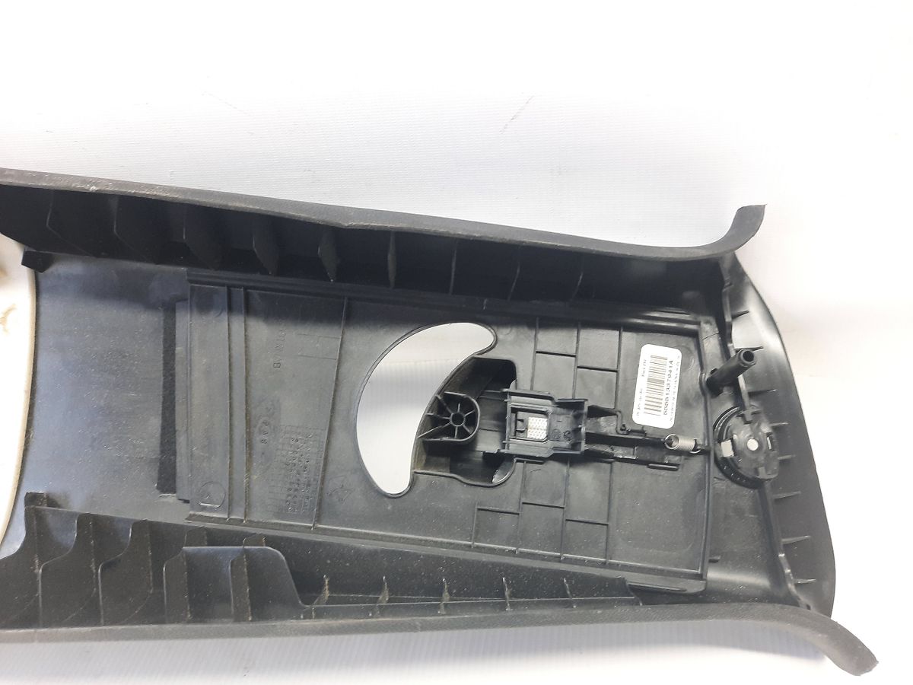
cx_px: 456
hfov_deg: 69.4
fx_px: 659
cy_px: 342
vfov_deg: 54.9
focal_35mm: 25
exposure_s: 1/50
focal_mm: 4.6
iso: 250
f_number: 2
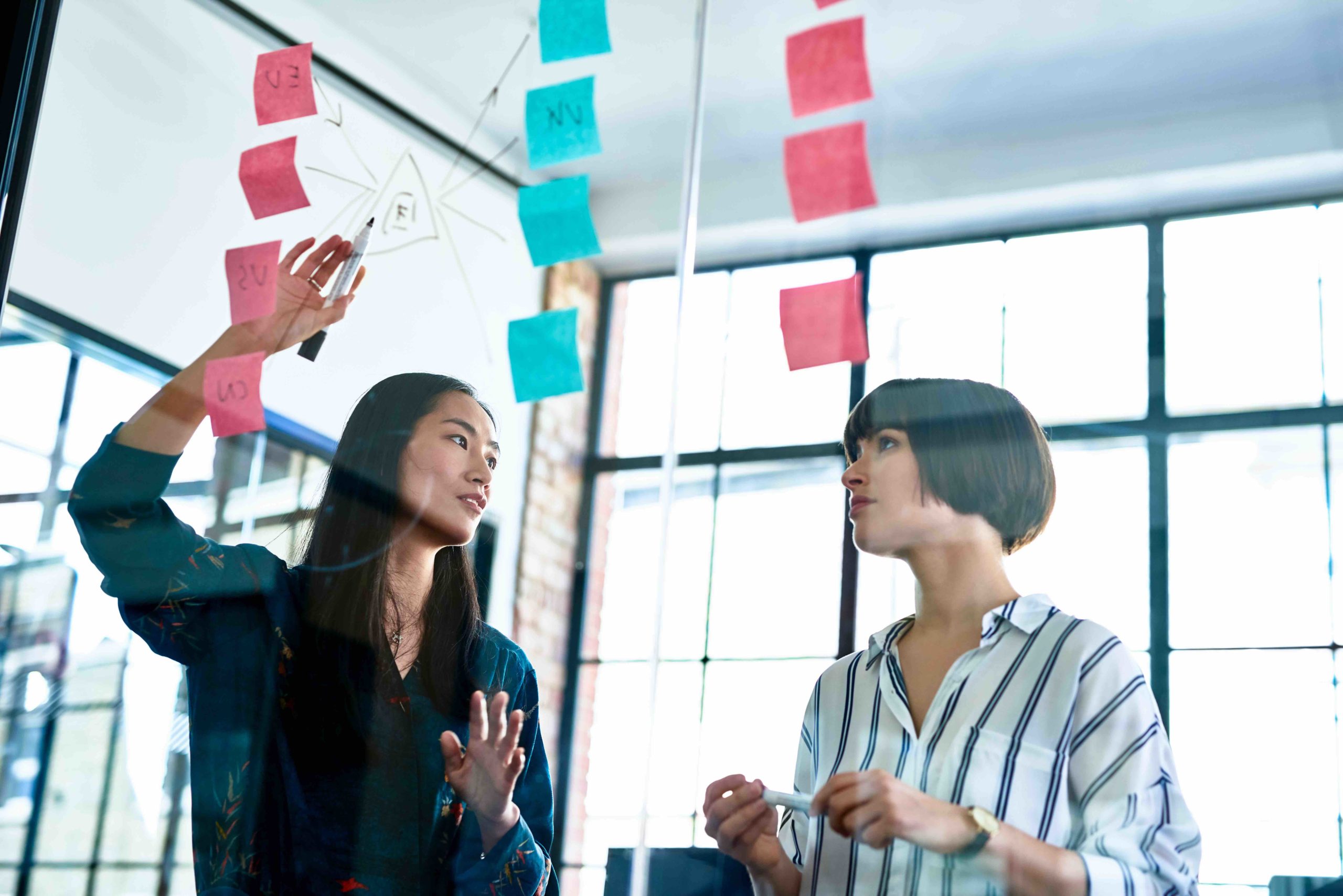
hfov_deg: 39.6
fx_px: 1866
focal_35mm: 50
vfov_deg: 27.0
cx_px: 672
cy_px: 448
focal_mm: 50
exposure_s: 1/320
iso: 640
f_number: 2.5
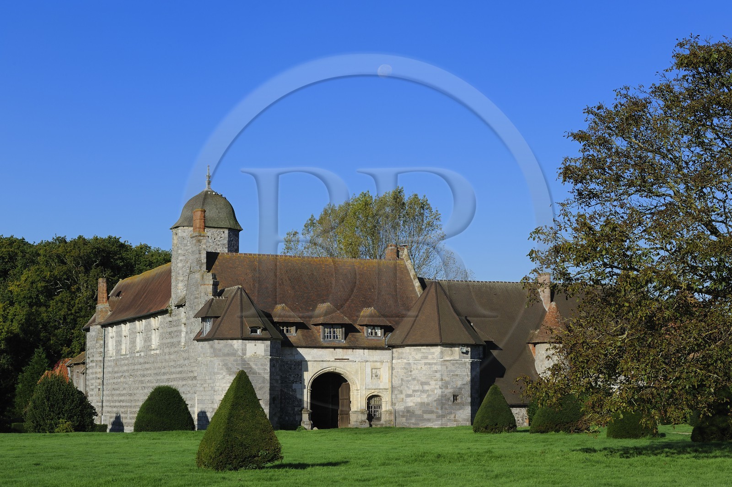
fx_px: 1727
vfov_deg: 16.0
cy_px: 244
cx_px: 366
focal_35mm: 85
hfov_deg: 23.9
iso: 200
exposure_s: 1/250
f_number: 13
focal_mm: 85
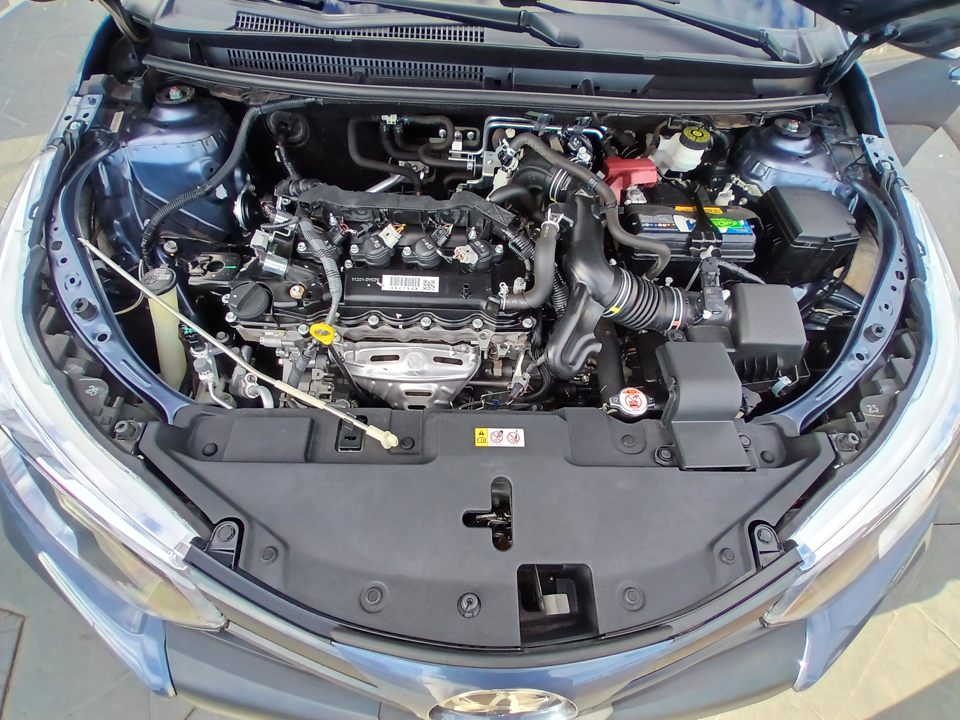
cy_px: 360
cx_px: 480
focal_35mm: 17
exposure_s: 1/100
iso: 50
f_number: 2.2
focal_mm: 1.4
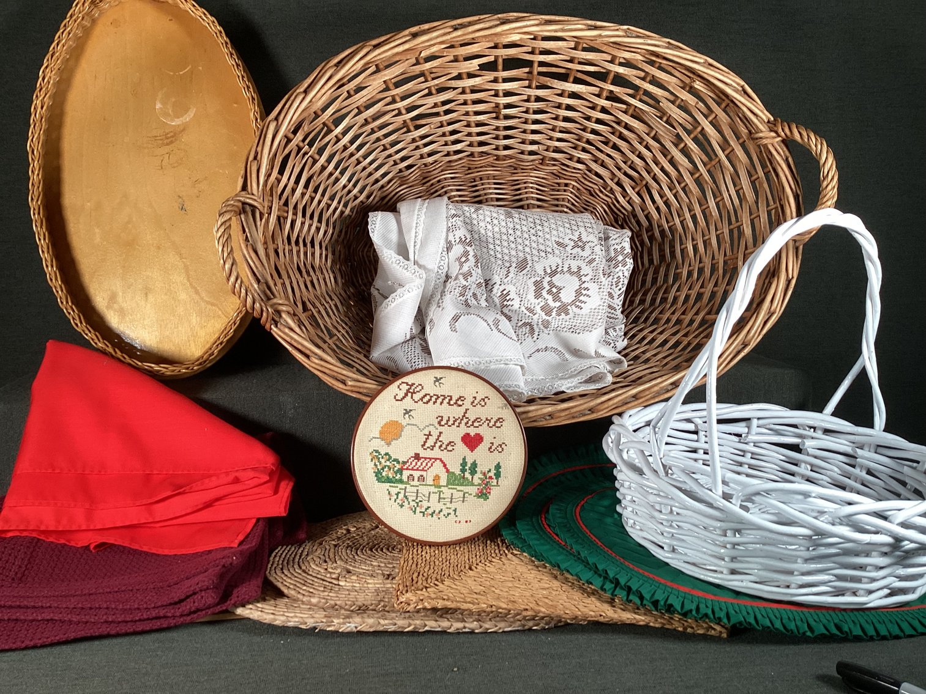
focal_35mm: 31
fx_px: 829
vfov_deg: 45.4
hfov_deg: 58.3
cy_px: 347
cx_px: 463
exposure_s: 1/120
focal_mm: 3.3
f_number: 2.4
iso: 80
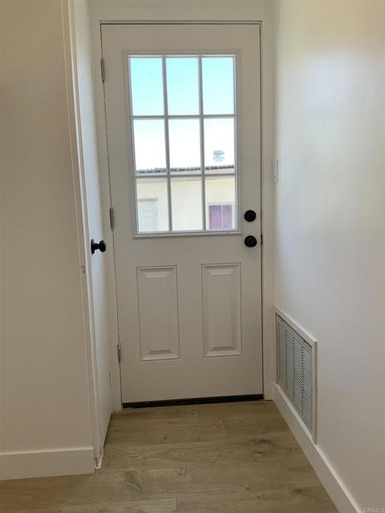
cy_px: 256
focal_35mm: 29
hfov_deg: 48.2
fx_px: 430
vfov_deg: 61.7
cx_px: 192
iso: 16
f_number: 1.8
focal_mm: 3
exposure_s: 1/158
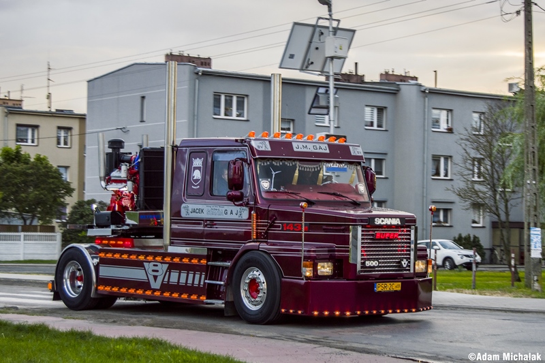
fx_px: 1022
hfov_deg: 29.9
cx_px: 272
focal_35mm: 68
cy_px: 182
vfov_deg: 20.2
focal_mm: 45
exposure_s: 1/200
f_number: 5.6
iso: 200
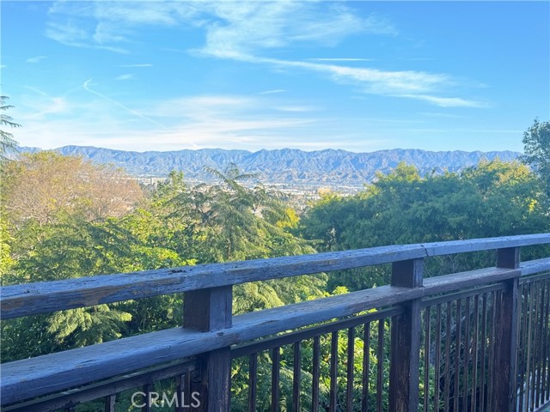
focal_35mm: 48
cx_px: 275
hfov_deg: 39.7
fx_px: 763
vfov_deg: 30.3
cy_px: 206
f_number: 1.78
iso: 64
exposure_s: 1/215
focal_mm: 6.76
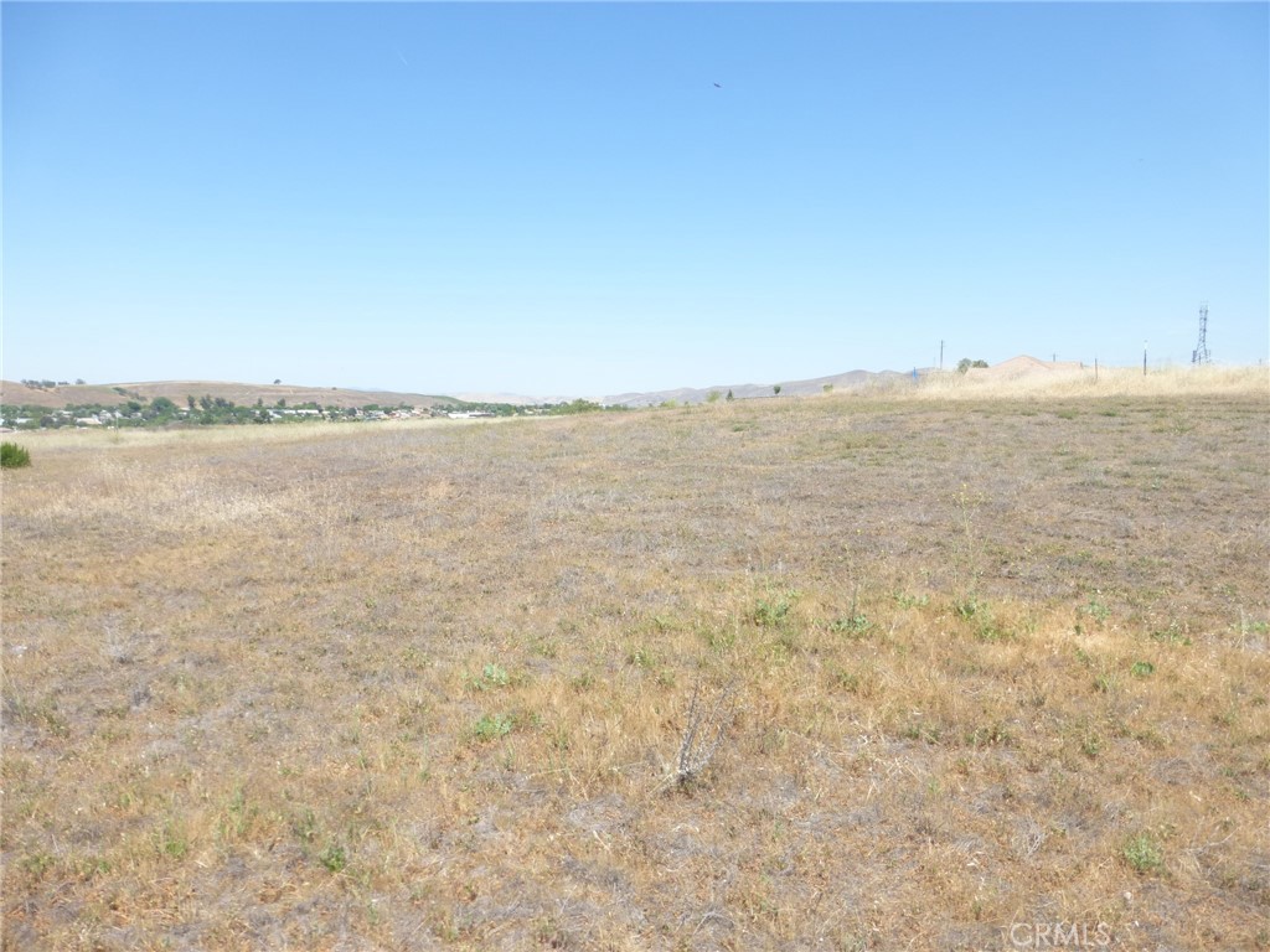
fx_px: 881
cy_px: 476
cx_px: 635
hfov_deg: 71.6
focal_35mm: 24
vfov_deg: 56.8
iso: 100
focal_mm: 4.3
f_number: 4
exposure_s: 1/500
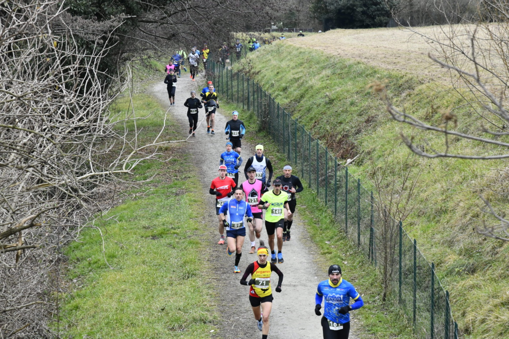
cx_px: 254
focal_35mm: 120
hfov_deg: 17.1
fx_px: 1696
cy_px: 170
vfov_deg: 11.4
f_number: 10
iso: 1600
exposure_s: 1/160
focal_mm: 120
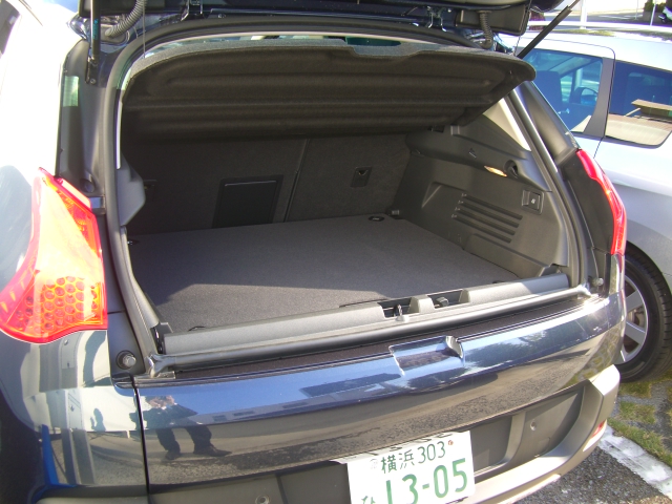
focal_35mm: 38
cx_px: 336
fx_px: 738
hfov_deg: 49.0
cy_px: 252
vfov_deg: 37.7
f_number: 2.8
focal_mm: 7.9
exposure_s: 1/60
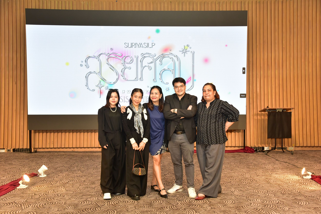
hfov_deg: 48.4
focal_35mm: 40
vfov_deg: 33.4
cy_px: 107
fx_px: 357
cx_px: 160
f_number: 5.6
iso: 2000
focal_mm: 40
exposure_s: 1/160
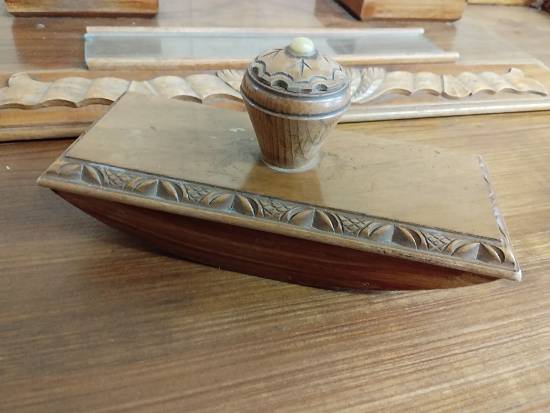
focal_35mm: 26
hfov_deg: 67.3
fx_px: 413
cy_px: 206
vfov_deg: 53.1
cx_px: 275
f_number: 1.8
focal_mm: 4.25
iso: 605
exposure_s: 1/20
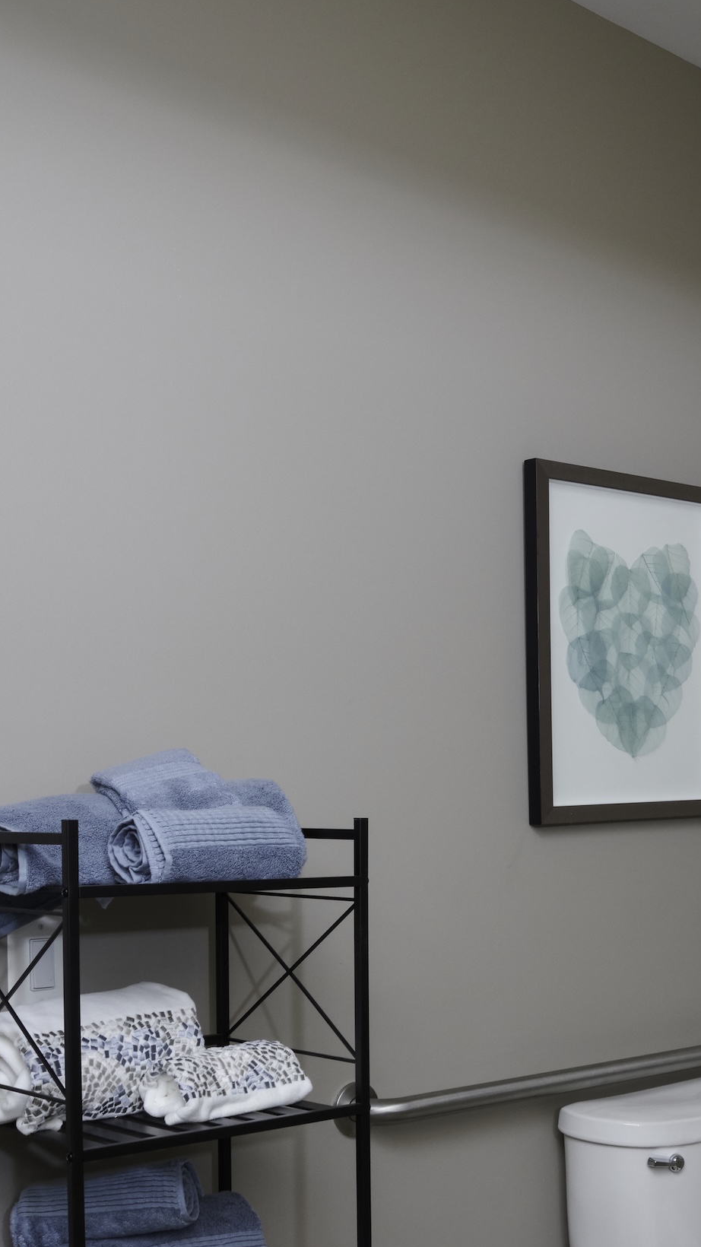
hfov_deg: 24.9
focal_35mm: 46
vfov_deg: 43.6
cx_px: 680
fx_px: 1521
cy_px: 888
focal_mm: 24
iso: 500
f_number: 13
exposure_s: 1/125
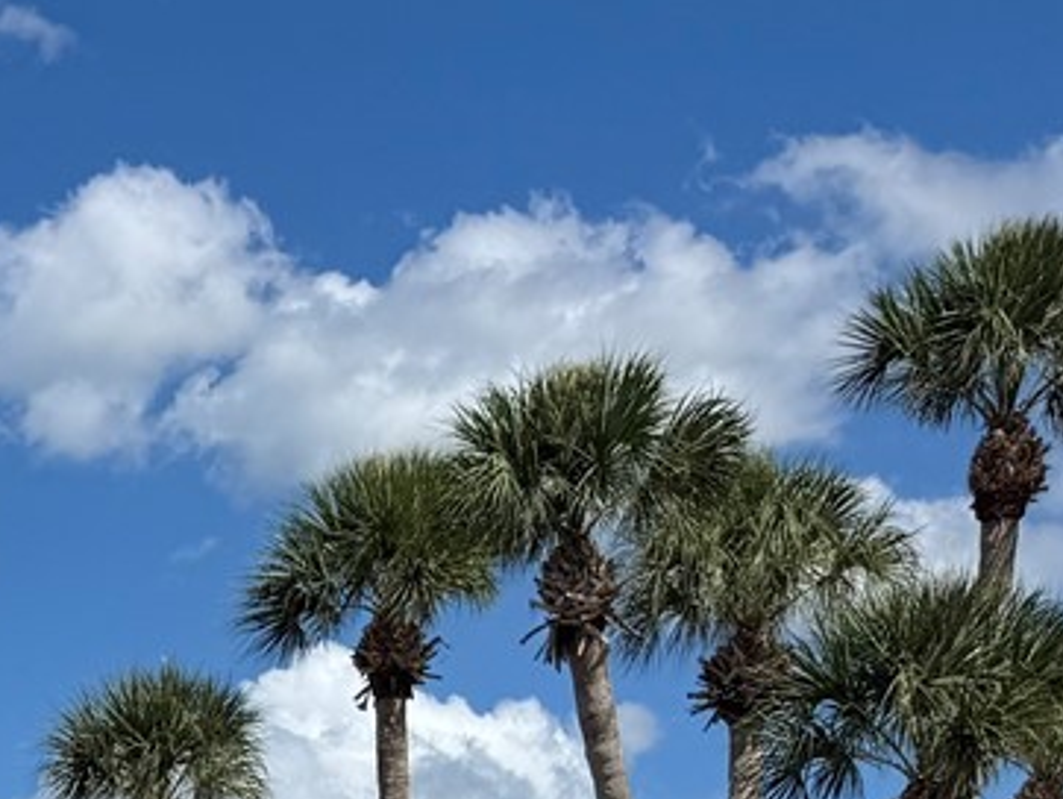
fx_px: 3257
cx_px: -975
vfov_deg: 12.3
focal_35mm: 106
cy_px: 1598
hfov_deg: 15.4
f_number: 1.78
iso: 80
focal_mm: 6.76
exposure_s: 1/6711
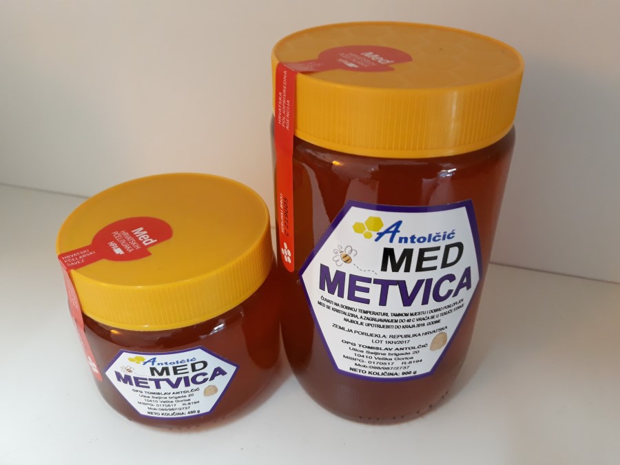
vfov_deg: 51.4
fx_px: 484
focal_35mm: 27
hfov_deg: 65.3
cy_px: 232
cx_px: 310
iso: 200
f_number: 1.7
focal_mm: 3.71
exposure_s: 1/33
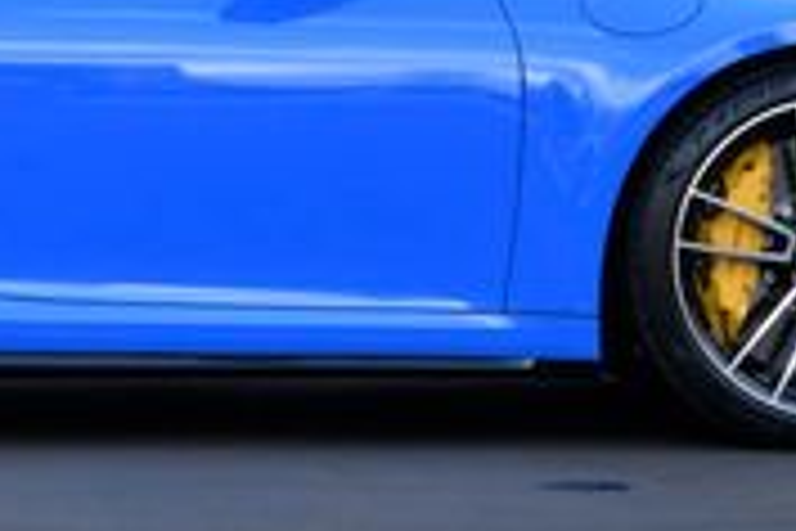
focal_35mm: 235
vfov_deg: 5.8
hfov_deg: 8.7
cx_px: 90
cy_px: 88
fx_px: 5196
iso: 400
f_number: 6.3
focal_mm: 65
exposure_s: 1/200
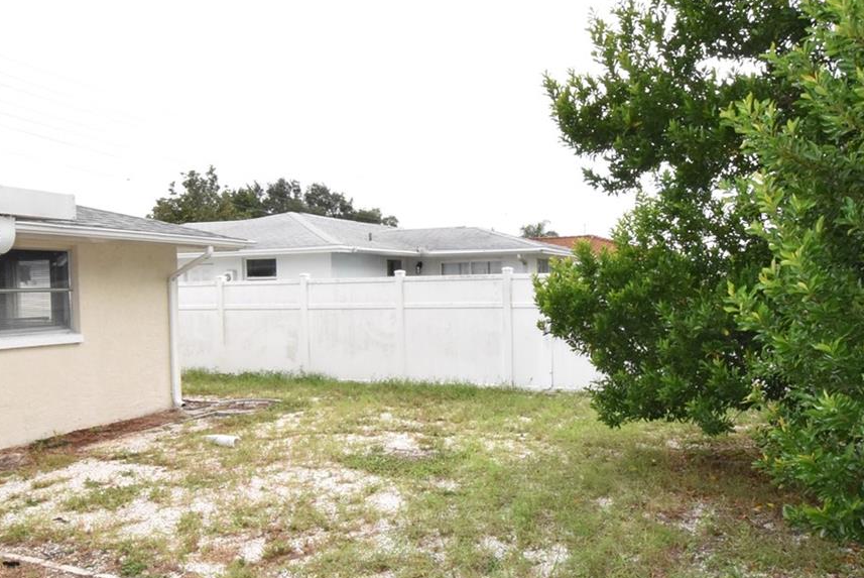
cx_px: 461
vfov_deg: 46.4
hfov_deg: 65.4
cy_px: 316
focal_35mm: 28
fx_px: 673
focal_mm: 10
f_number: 22
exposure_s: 1/200
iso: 1600
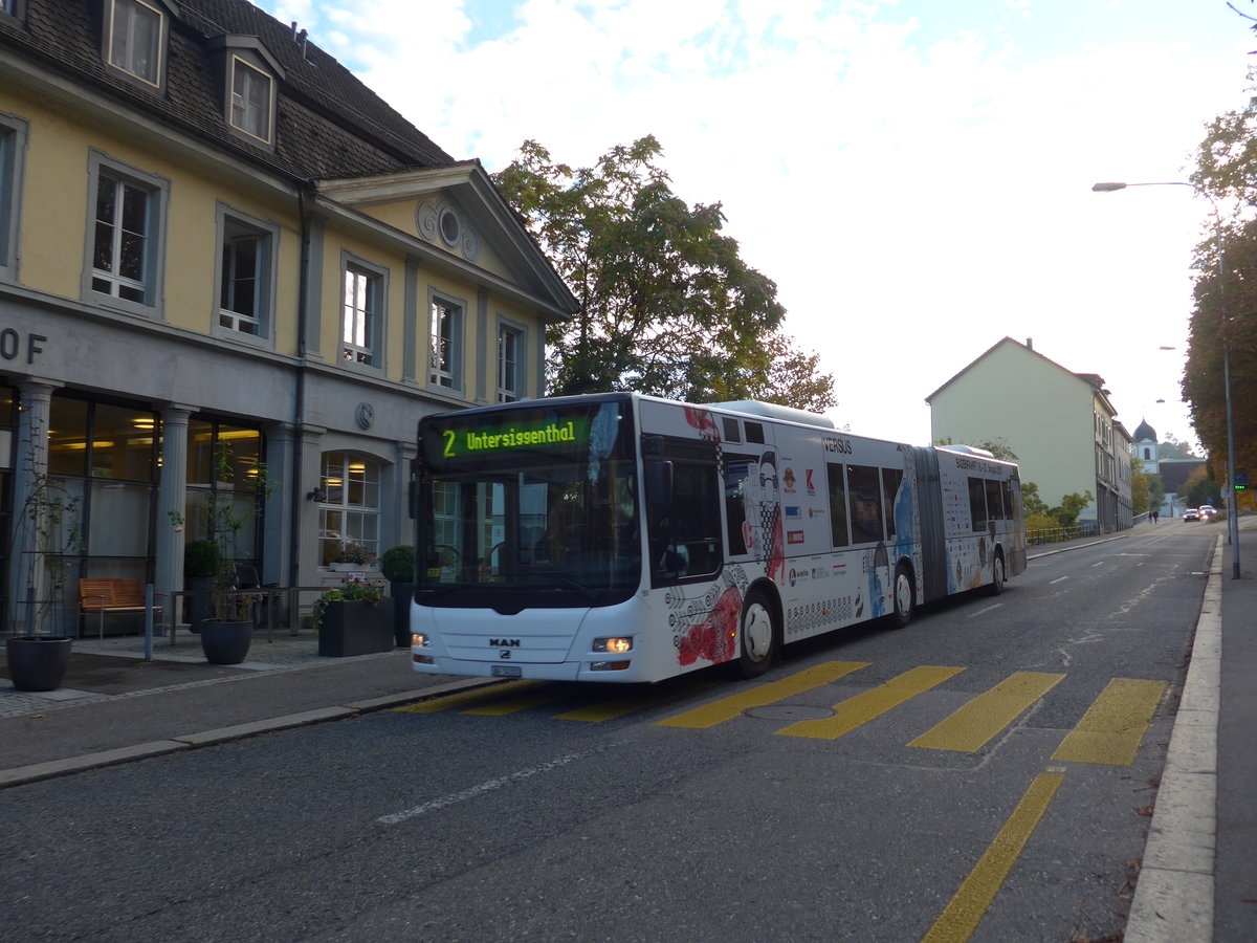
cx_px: 628
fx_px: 1053
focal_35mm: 29
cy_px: 472
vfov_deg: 48.2
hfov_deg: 61.7
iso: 80
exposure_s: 1/200
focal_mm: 6
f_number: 2.8
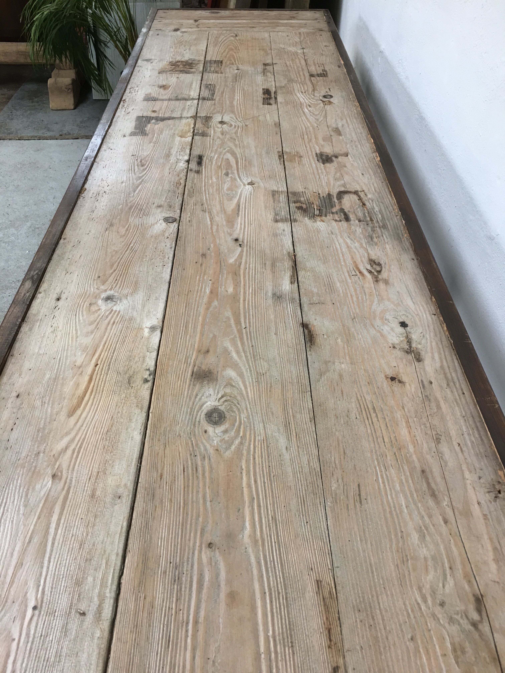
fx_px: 564
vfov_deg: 61.7
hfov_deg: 48.2
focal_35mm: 29
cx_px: 252
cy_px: 336
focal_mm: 4.15
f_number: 2.2
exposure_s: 1/33
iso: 40
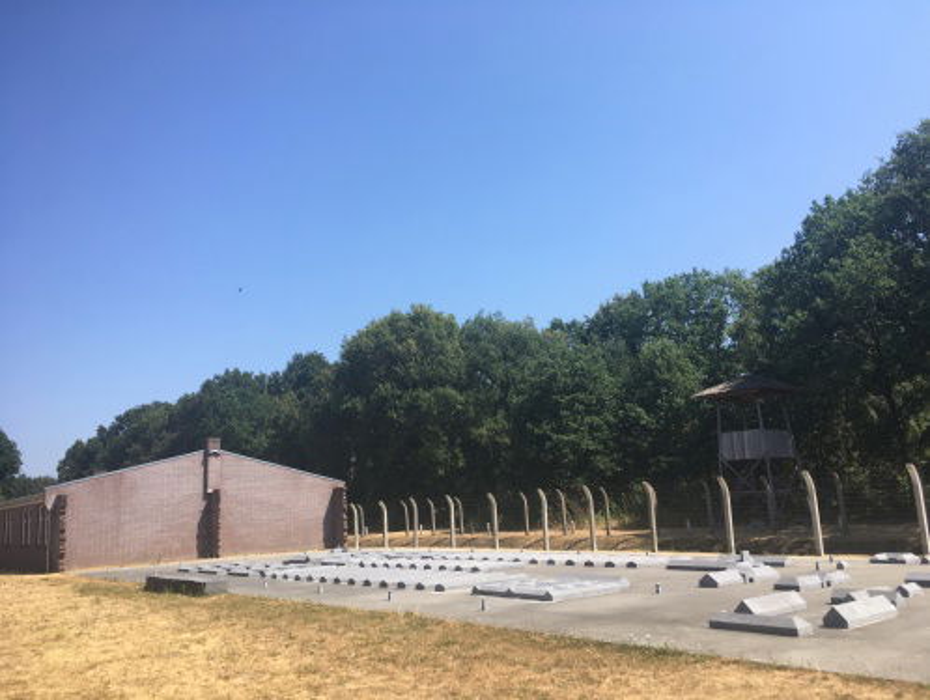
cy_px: 350
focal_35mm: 29
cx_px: 465
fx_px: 780
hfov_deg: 61.6
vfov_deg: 48.3
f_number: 2.2
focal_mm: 4.15
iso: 25
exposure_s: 1/1083
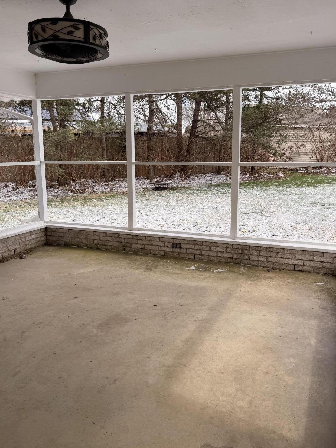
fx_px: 375
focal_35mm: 29
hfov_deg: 48.2
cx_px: 179
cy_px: 215
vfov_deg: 61.6
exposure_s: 1/1618
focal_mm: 6.76
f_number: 1.78
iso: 80
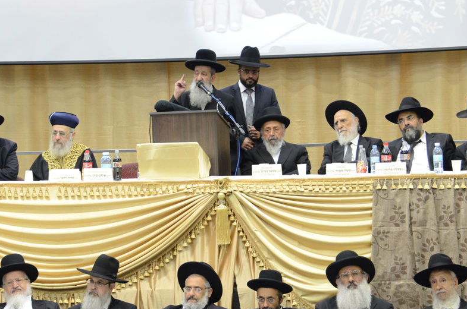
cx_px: 198
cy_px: 152
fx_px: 1722
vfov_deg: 10.3
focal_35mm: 133
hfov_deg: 15.4
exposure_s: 1/60
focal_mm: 68
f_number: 5.6
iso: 2500
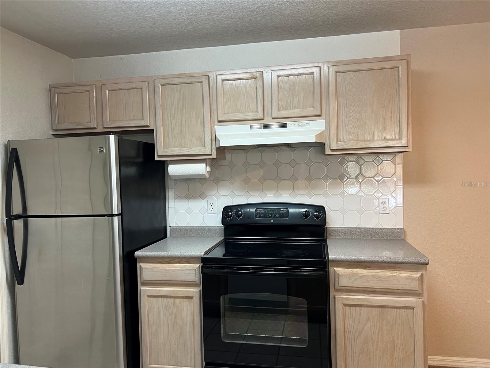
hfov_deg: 67.3
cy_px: 184
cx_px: 245
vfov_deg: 53.1
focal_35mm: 26
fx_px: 368
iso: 100
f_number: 1.5
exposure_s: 1/60
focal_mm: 5.7
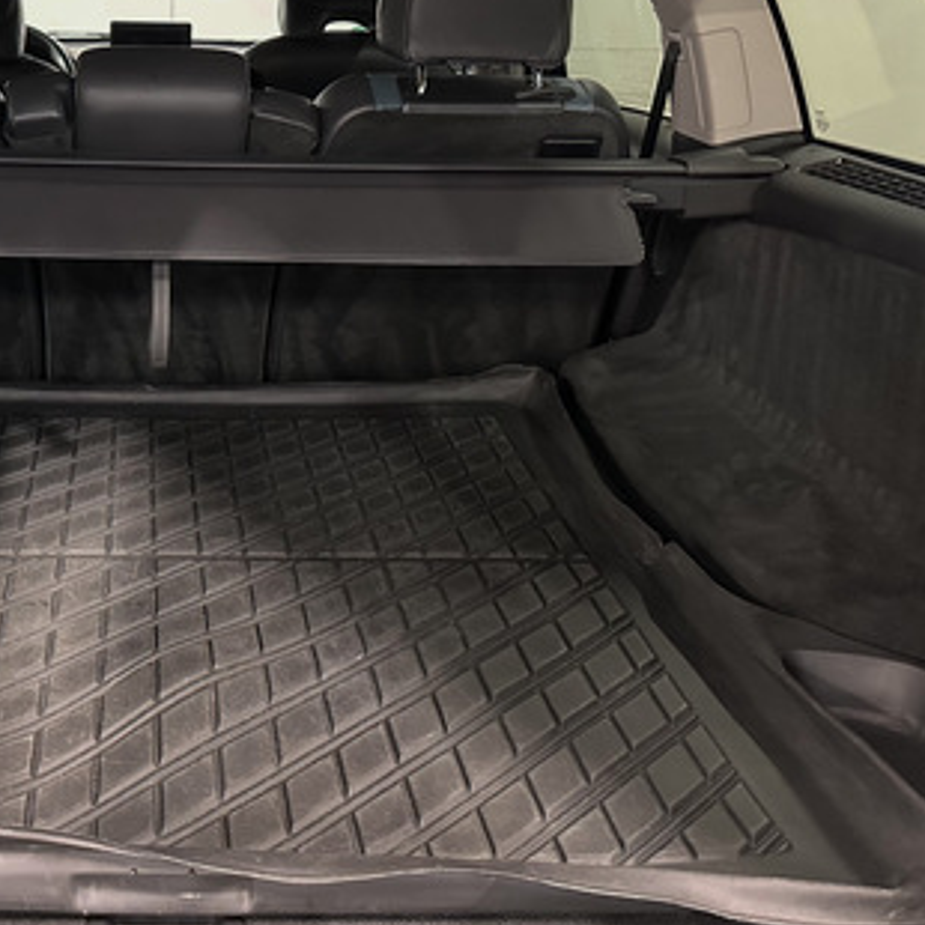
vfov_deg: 40.7
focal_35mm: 41
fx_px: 1240
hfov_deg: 39.2
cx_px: 173
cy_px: 364
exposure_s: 1/25
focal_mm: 6.86
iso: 800
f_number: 1.78
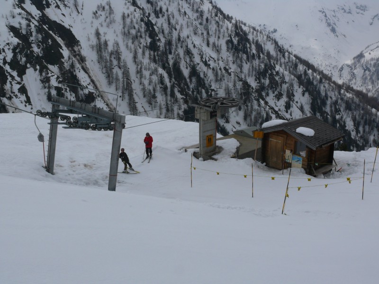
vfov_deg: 40.7
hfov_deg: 52.6
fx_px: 383
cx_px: 190
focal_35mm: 35
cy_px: 142
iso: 100
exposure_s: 1/800
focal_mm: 7.5
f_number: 8
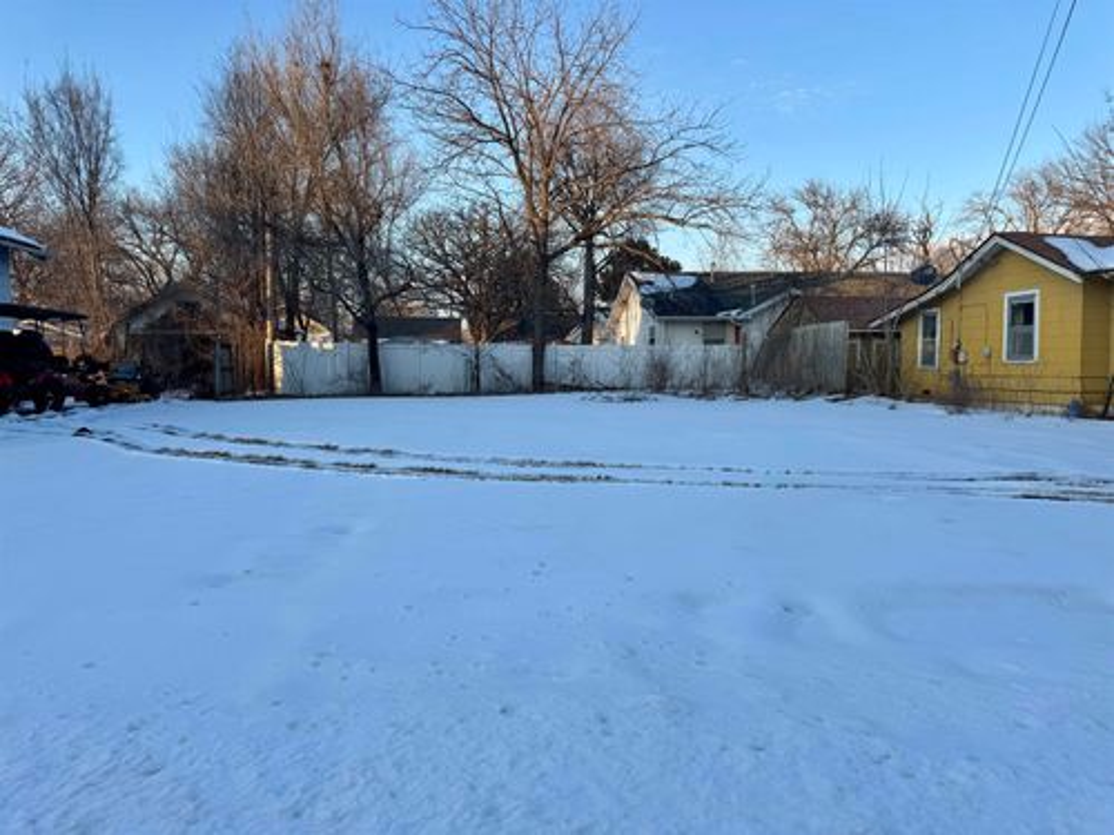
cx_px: 557
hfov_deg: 71.6
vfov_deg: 56.8
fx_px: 772
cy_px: 418
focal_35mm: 24
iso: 80
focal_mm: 6.76
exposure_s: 1/1261
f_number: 1.78
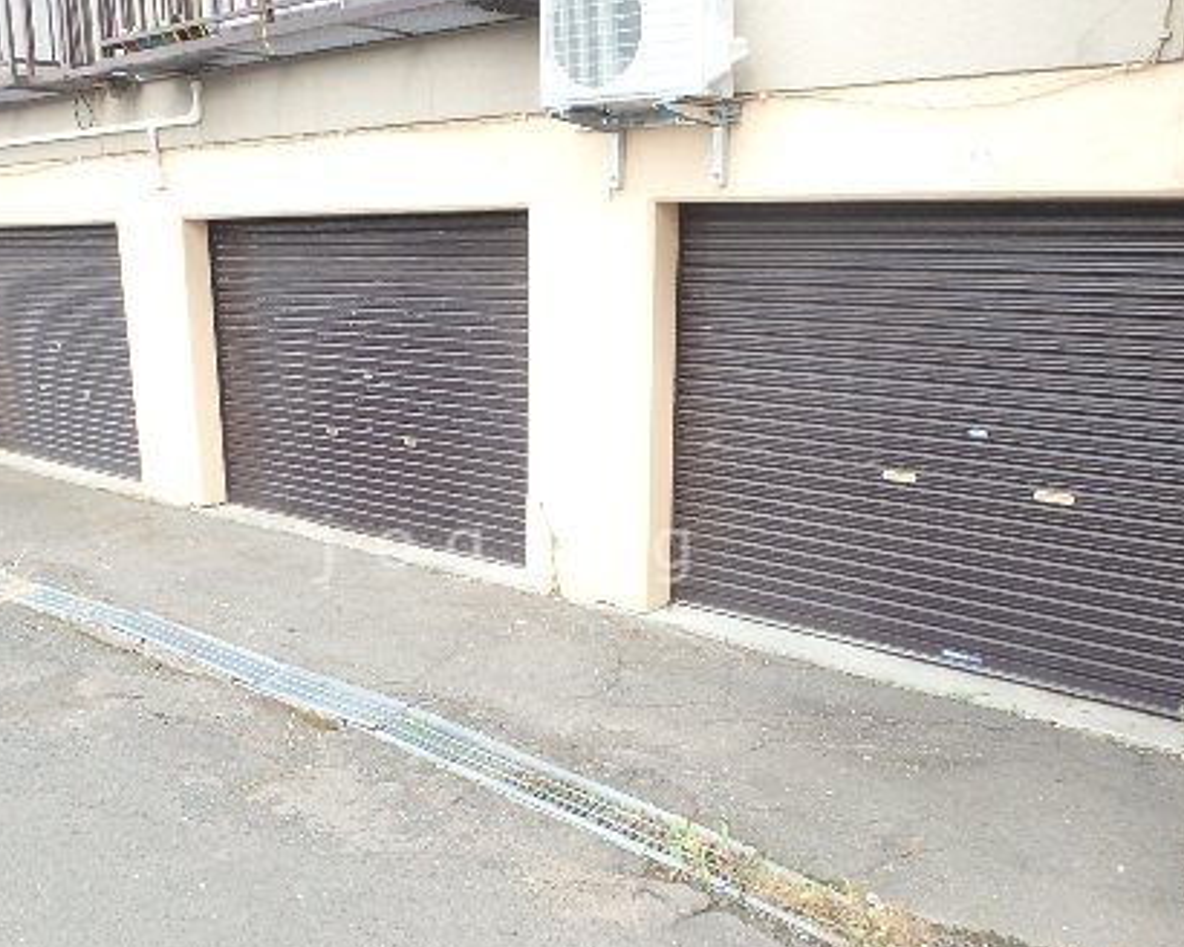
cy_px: 549
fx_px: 1121
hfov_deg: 55.5
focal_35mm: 32
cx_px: 508
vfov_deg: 45.6
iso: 125
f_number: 3.5
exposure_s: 1/125
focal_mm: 3.7
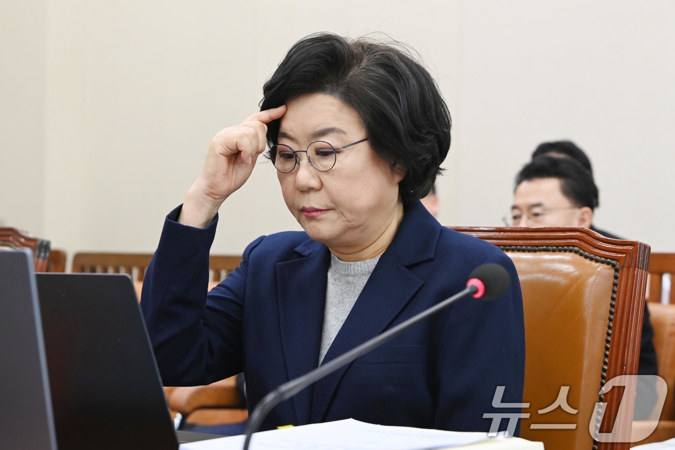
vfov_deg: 16.5
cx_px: 335
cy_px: 224
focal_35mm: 83
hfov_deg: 24.5
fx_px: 1556
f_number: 5.6
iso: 3200
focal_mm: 82
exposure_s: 1/250
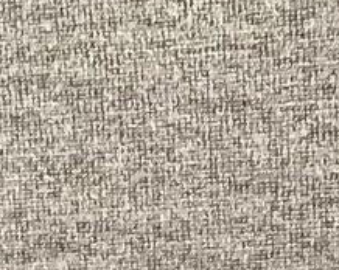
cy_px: 860
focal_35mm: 210
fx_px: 2105
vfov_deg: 6.6
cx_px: 46
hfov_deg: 9.2
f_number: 2.4
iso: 250
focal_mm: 3.3
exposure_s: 1/40
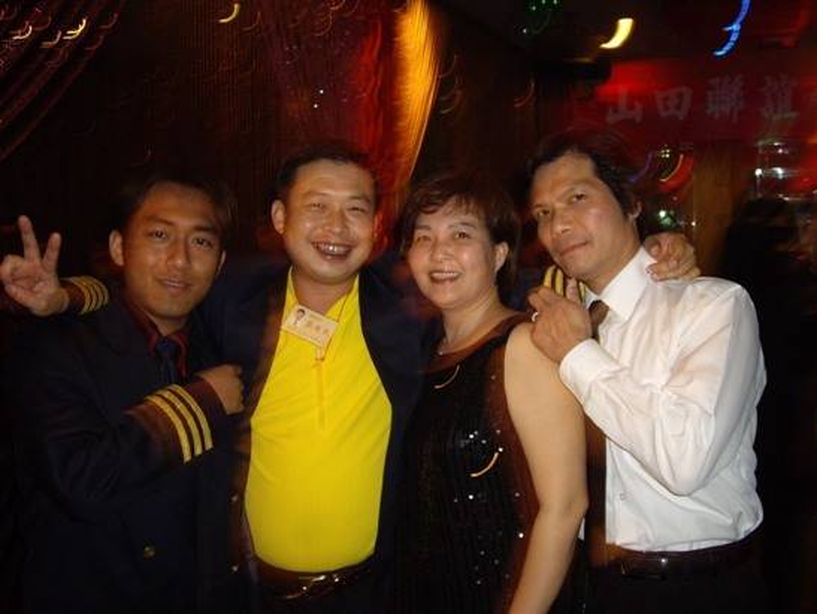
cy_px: 307
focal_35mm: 38
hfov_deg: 48.9
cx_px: 408
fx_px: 897
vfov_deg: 37.8
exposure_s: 1/15
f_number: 2.7
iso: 200
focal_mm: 6.2
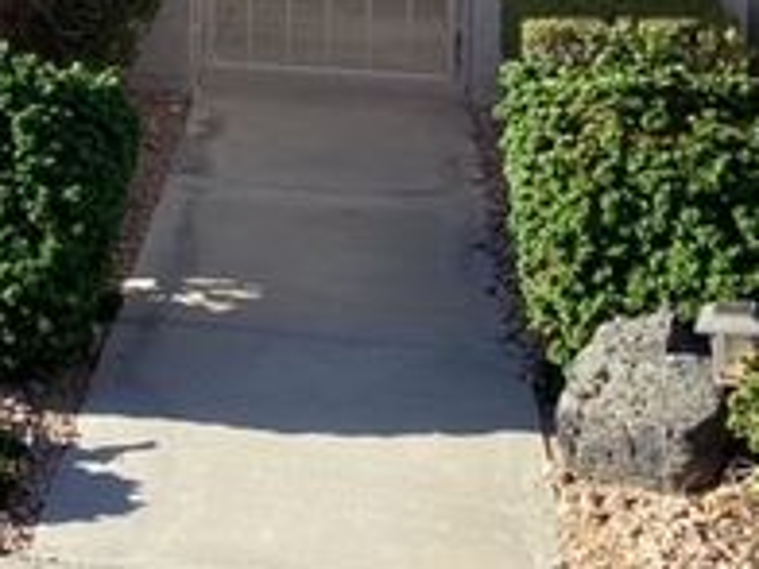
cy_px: -149
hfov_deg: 22.8
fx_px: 1732
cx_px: -147
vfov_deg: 17.6
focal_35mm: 79
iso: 25
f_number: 2.4
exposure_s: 1/529
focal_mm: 3.3
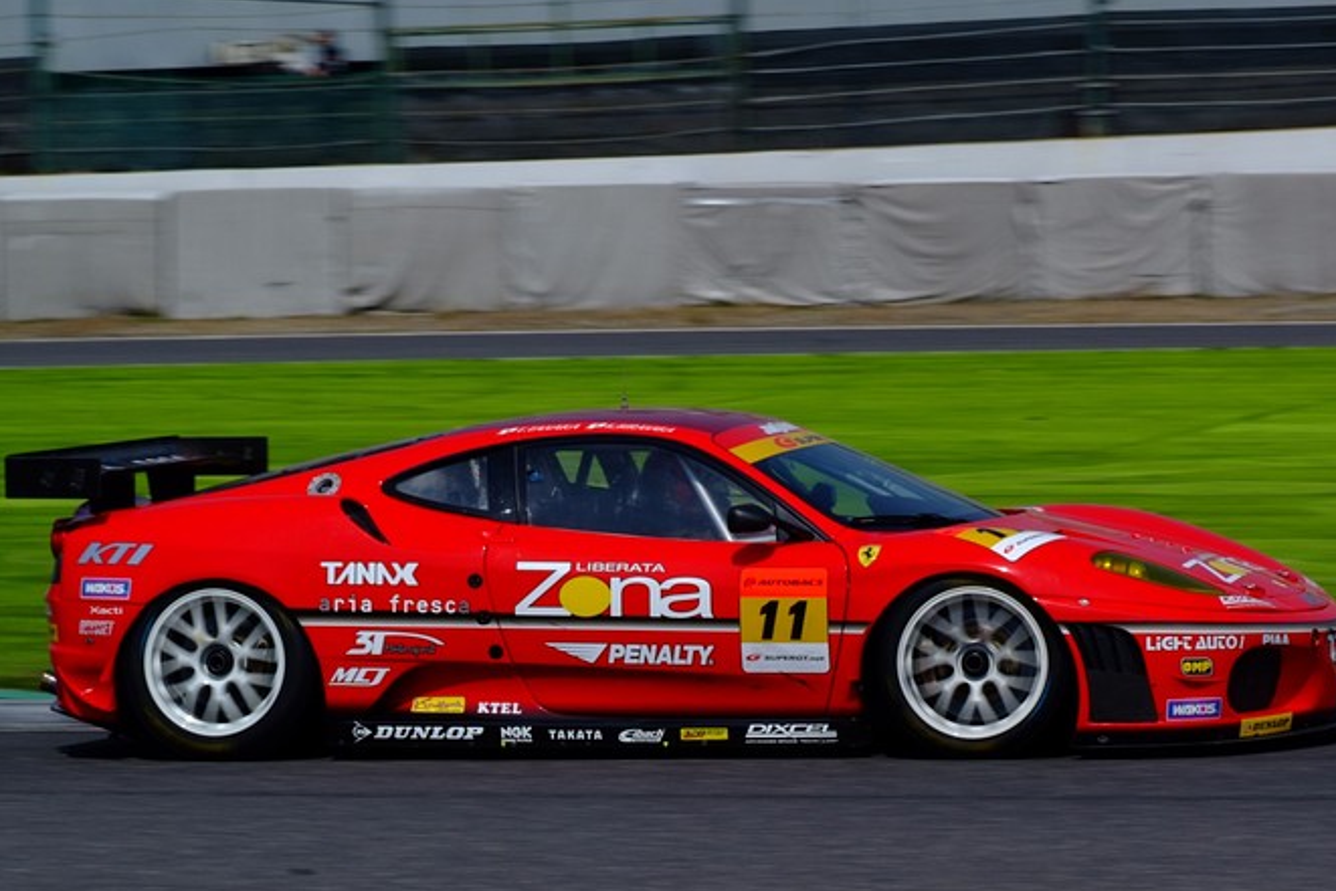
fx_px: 5456
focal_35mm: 147
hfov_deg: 14.0
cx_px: 693
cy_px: 481
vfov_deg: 9.3
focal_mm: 90
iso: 100
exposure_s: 1/250
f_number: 16
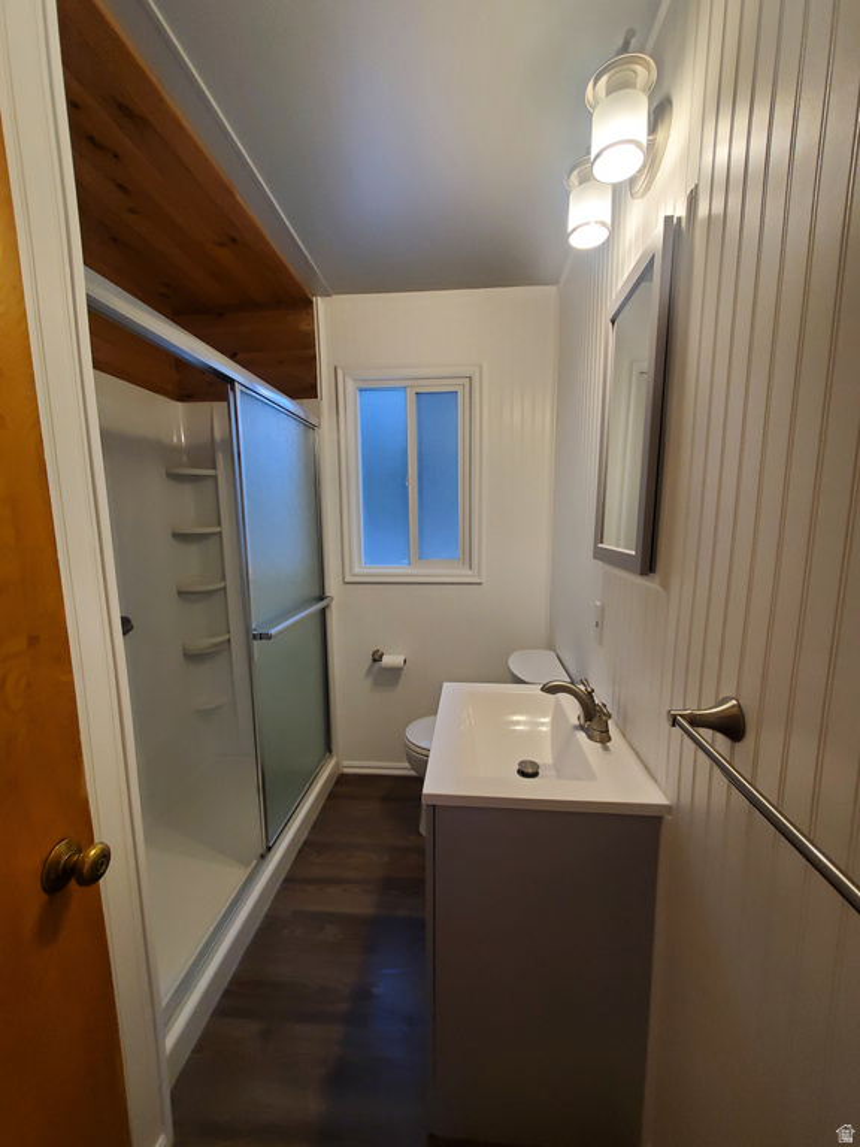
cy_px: 574
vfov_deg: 106.2
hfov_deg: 89.9
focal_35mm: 13
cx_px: 430
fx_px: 431
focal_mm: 1.8
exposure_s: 1/60
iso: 250
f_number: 2.2
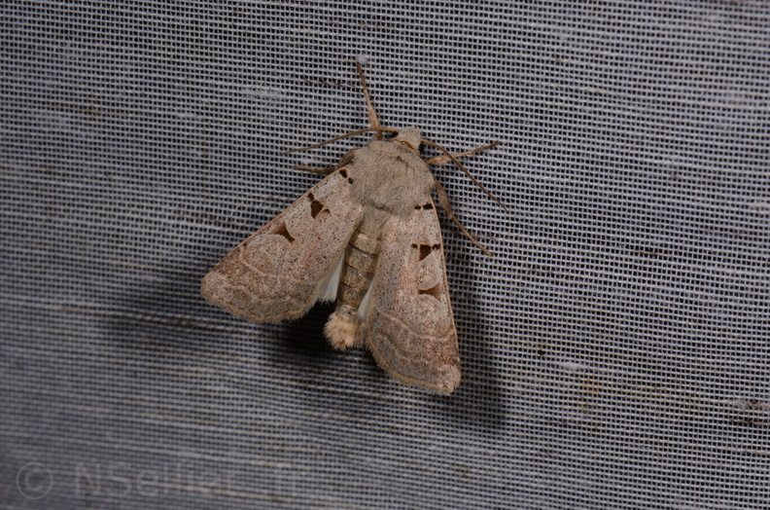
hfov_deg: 16.1
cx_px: 385
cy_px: 255
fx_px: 2721
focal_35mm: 128
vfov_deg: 10.7
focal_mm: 85
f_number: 22
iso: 100
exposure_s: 1/60
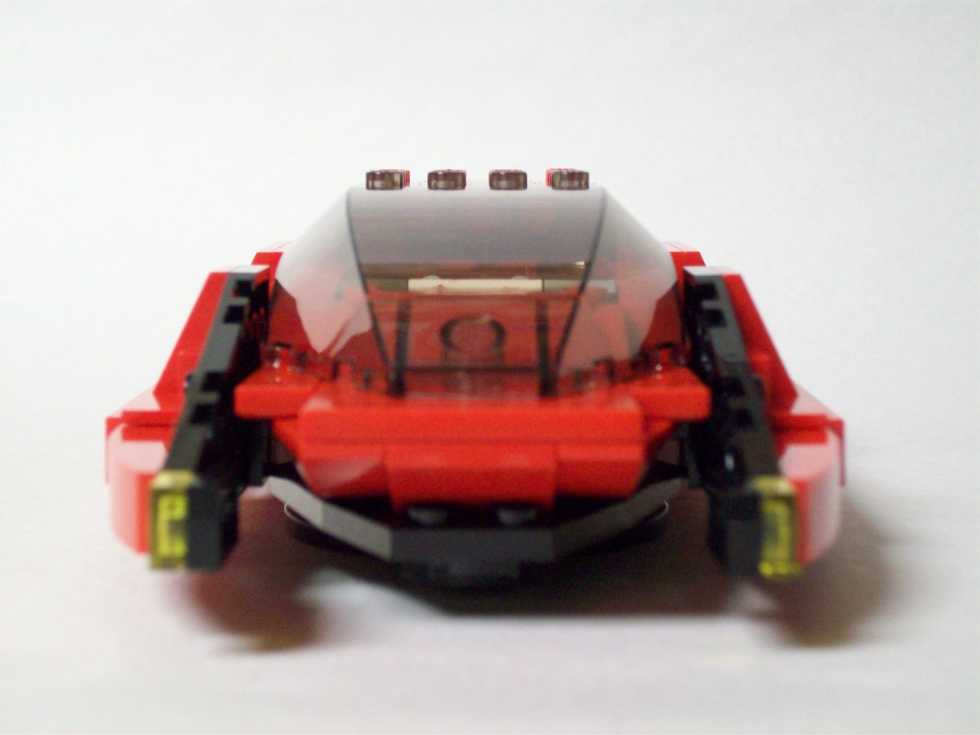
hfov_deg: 25.3
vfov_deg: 19.1
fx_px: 2180
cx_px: 490
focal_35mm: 77
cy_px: 368
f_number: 4.2
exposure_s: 1/8
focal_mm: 12.8
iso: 184
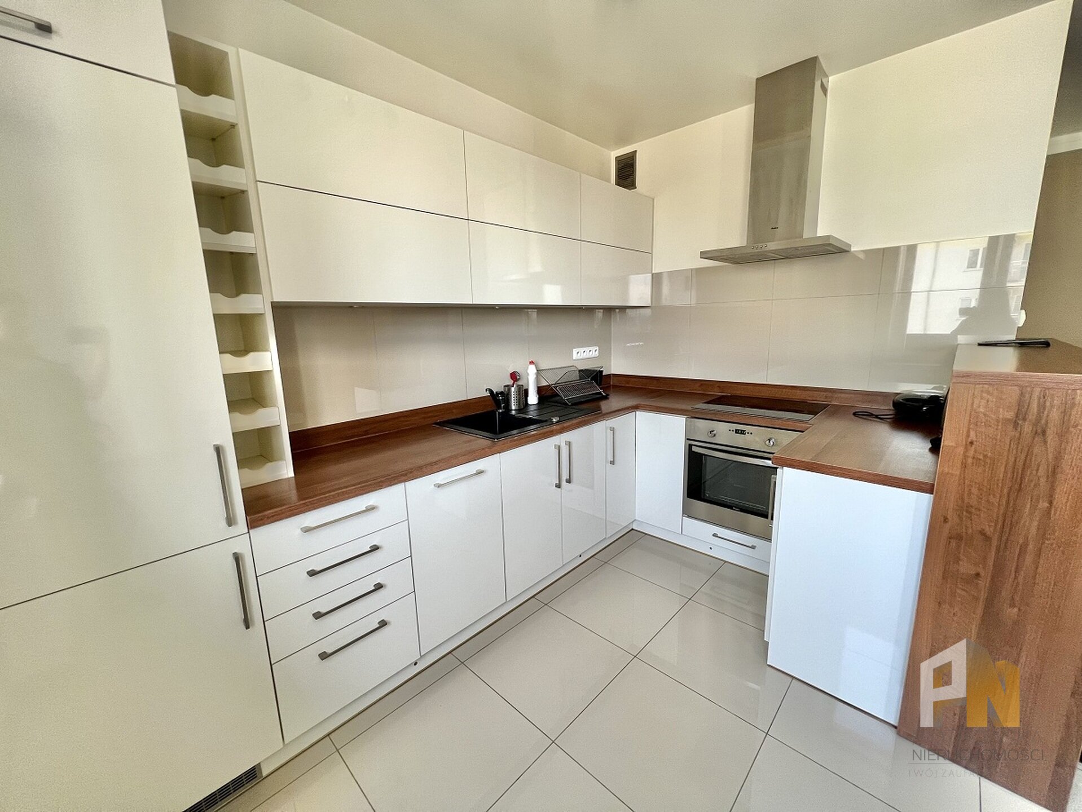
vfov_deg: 90.0
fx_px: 406
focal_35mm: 13
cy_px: 406
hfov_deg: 106.2
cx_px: 541
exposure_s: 1/99
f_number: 1.8
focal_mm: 1.57
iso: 125
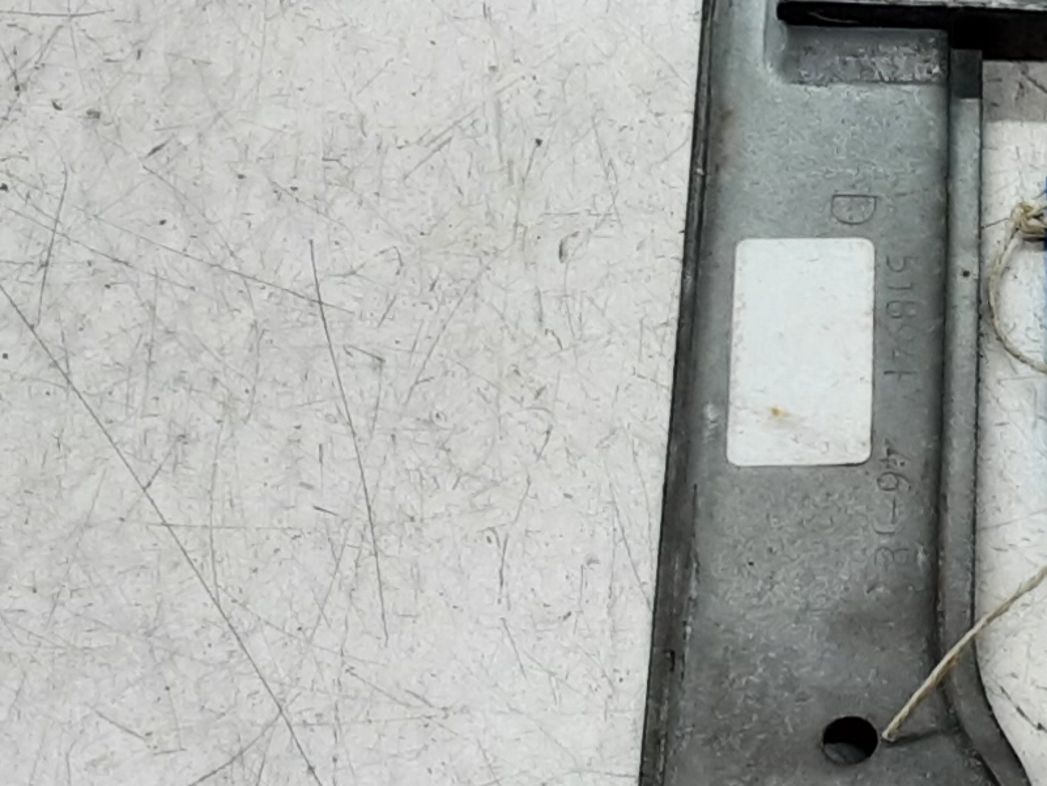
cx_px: 920
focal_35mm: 110
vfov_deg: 13.4
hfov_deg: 17.6
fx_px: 3328
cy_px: 234
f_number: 1.9
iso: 64
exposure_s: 1/50
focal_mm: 2.91
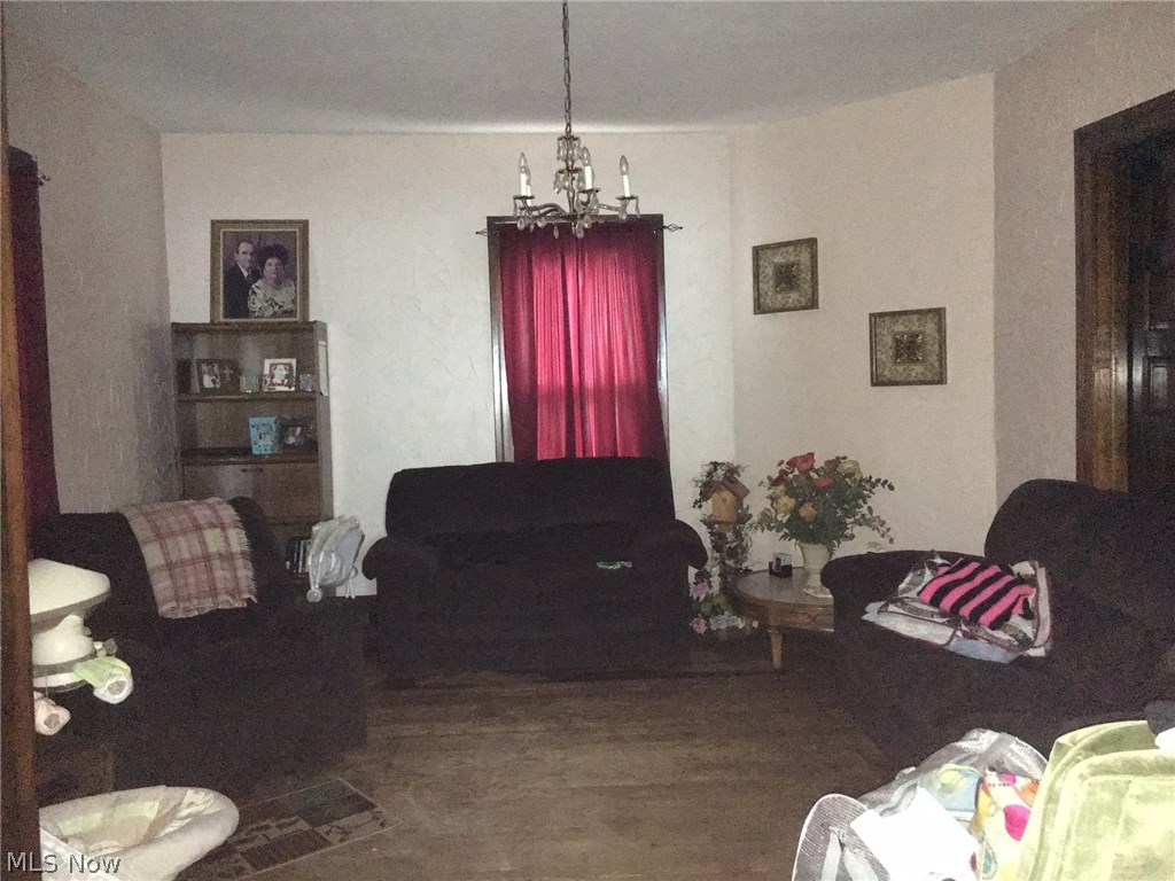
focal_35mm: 29
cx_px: 588
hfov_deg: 61.7
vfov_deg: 48.2
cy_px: 440
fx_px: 984
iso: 1250
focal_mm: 4.15
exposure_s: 1/16
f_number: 2.2
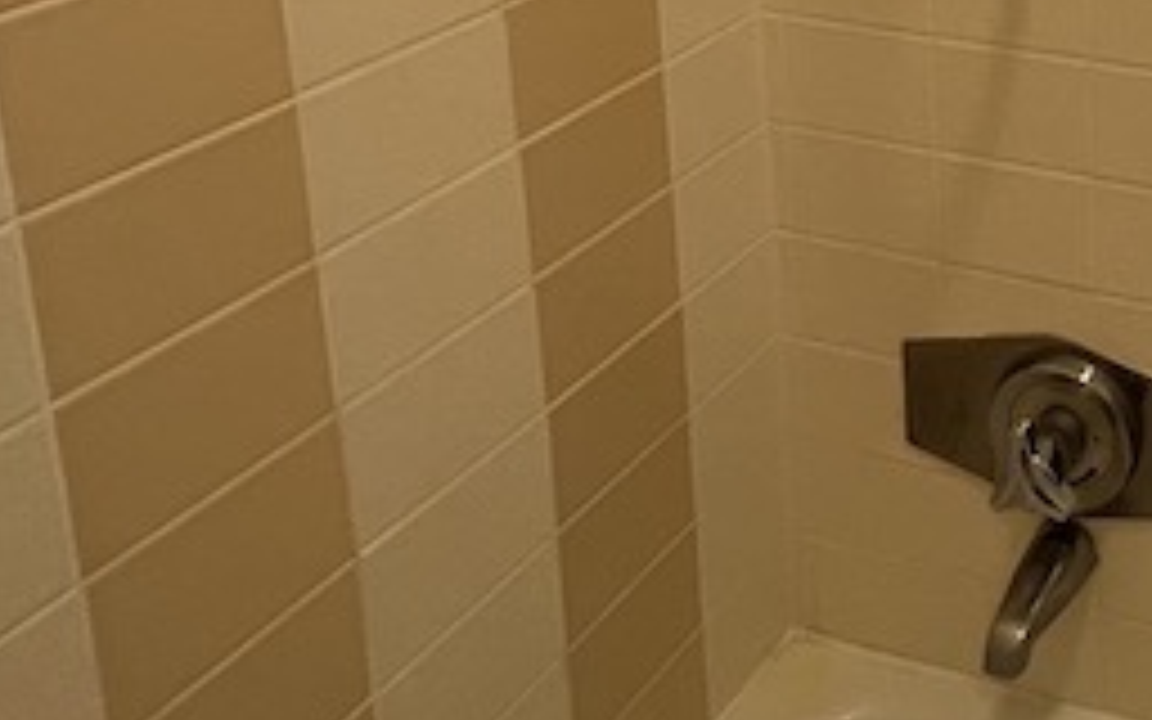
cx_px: 1354
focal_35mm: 43
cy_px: -261
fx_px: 1350
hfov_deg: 36.6
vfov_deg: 25.1
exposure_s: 1/120
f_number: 1.8
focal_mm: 1.57
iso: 125
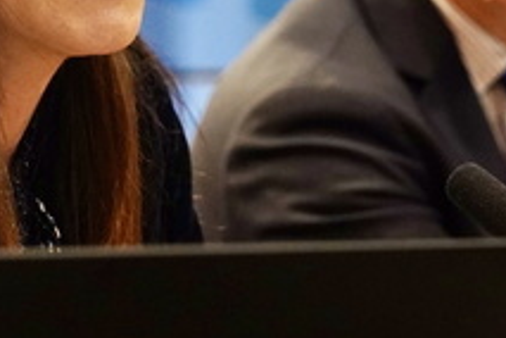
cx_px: 314
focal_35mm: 266
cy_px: 99
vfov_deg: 5.2
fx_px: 3738
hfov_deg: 7.7
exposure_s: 1/200
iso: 4000
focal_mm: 78
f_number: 4
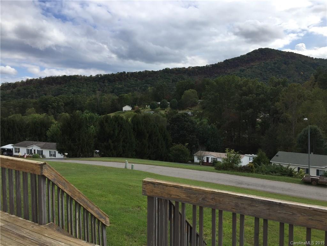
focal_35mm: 29
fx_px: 274
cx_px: 164
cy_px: 123
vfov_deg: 48.2
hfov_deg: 61.7
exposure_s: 1/2198
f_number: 2.2
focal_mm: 4.15
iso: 32
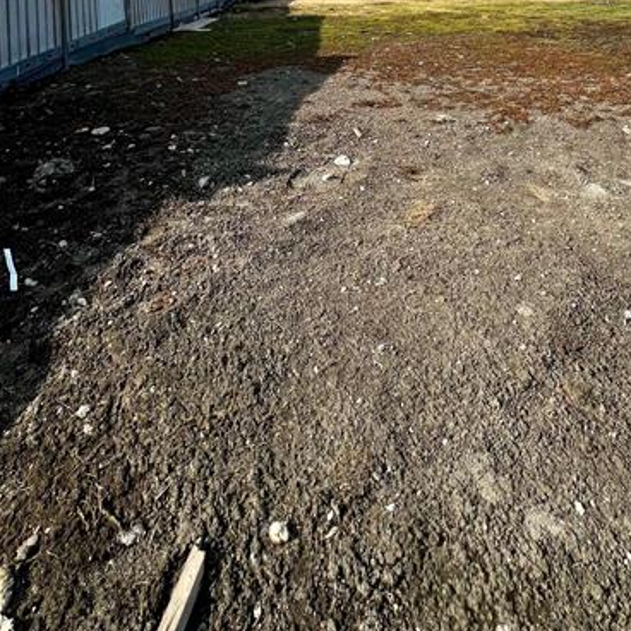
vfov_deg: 52.6
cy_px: 10
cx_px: 345
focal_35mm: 24
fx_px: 495
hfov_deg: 64.9
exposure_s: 1/1410
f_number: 1.8
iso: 32
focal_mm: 1.57
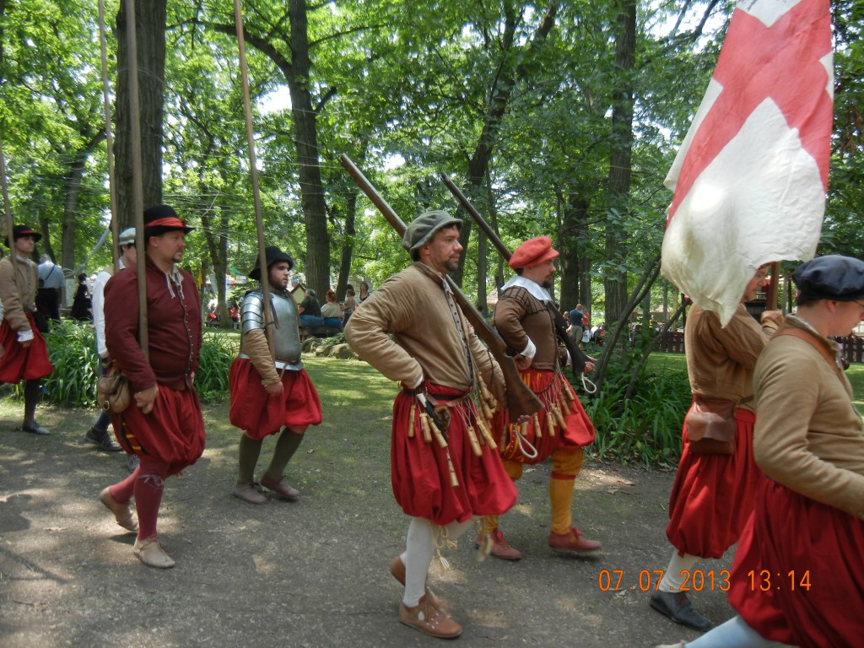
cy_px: 324
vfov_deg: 46.8
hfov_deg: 60.0
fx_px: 749
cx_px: 432
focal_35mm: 30
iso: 160
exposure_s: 1/198
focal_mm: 5.4
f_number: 3.5
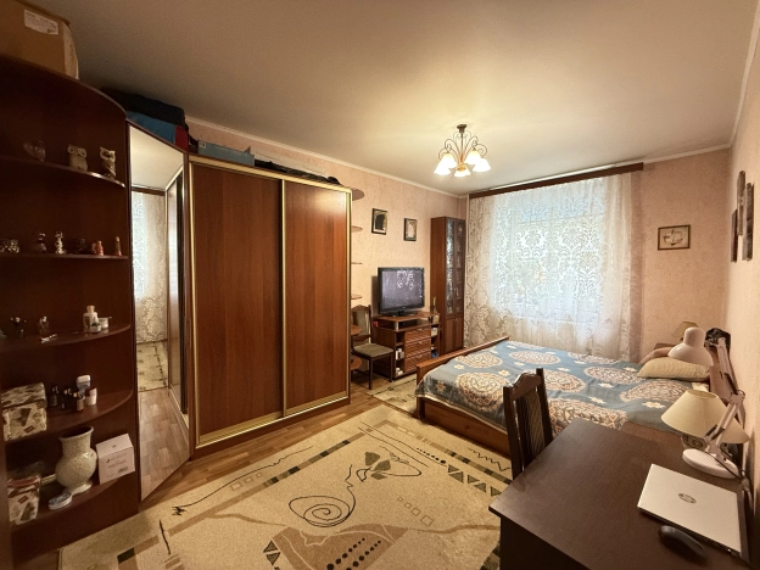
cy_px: 285
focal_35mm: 14
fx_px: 307
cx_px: 380
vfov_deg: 85.7
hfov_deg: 102.1
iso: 500
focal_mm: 2.22
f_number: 2.2
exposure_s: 1/50
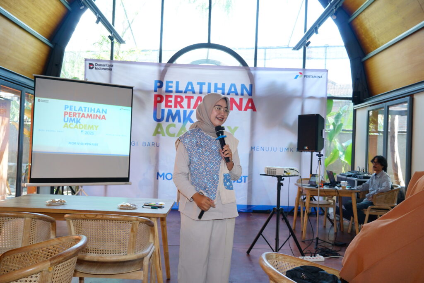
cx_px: 212
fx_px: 389
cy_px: 142
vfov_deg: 40.0
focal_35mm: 33
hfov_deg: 57.2
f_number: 4
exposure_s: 1/100
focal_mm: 22
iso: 400
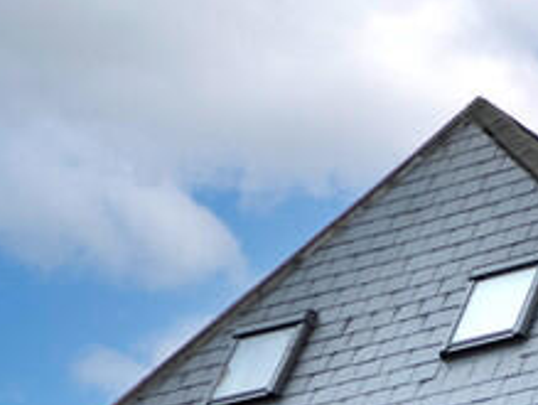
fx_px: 2615
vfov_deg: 8.5
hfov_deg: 11.4
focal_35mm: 168
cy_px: 776
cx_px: 727
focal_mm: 6.3
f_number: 3.7
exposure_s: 1/400
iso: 160
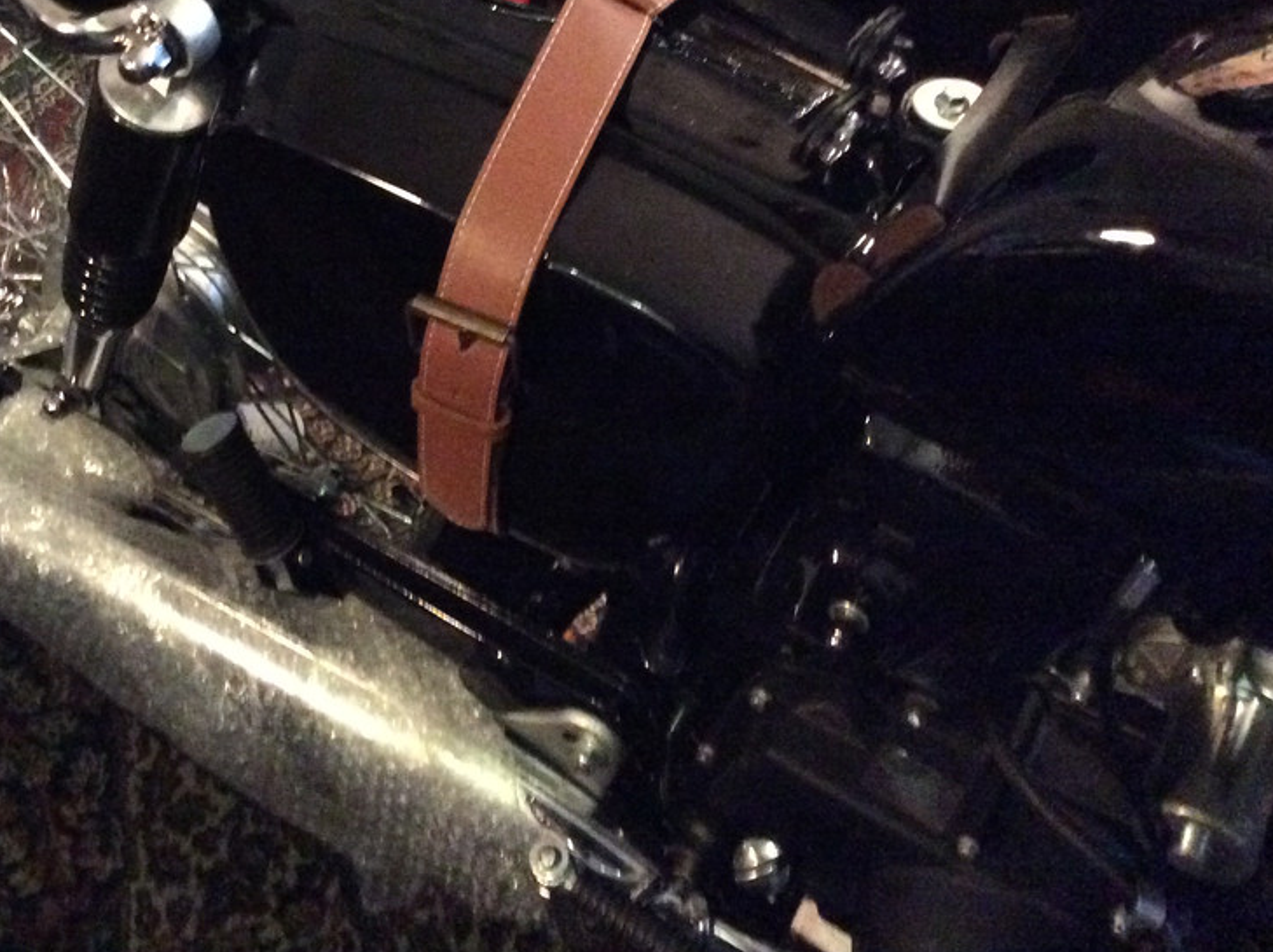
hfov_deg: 40.1
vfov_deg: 30.6
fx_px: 1726
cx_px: 455
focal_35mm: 47
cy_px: 314
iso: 800
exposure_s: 1/17
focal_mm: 3.3
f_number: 2.4
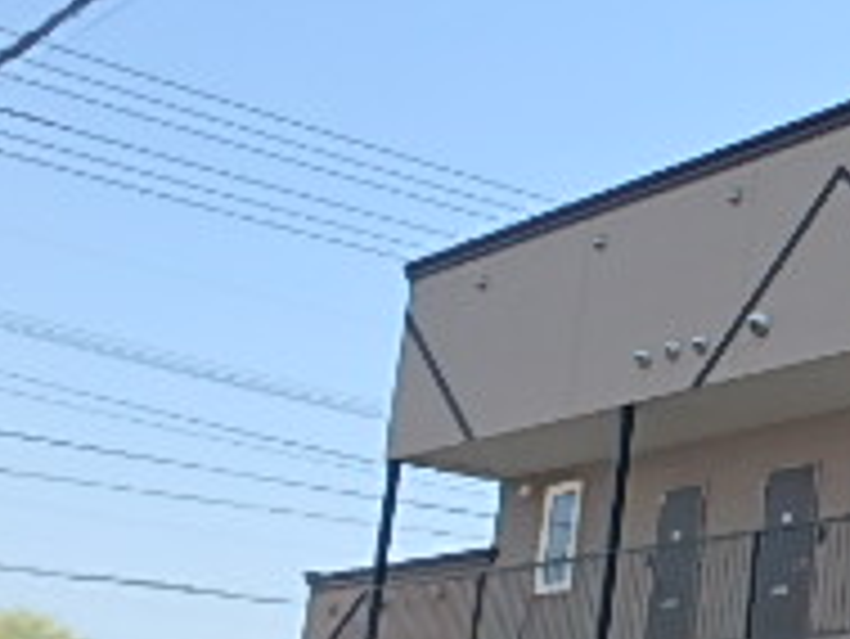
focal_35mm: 71
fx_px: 1745
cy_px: 387
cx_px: 1349
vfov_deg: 20.7
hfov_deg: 21.7
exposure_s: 1/800
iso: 125
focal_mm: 3.7
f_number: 3.5
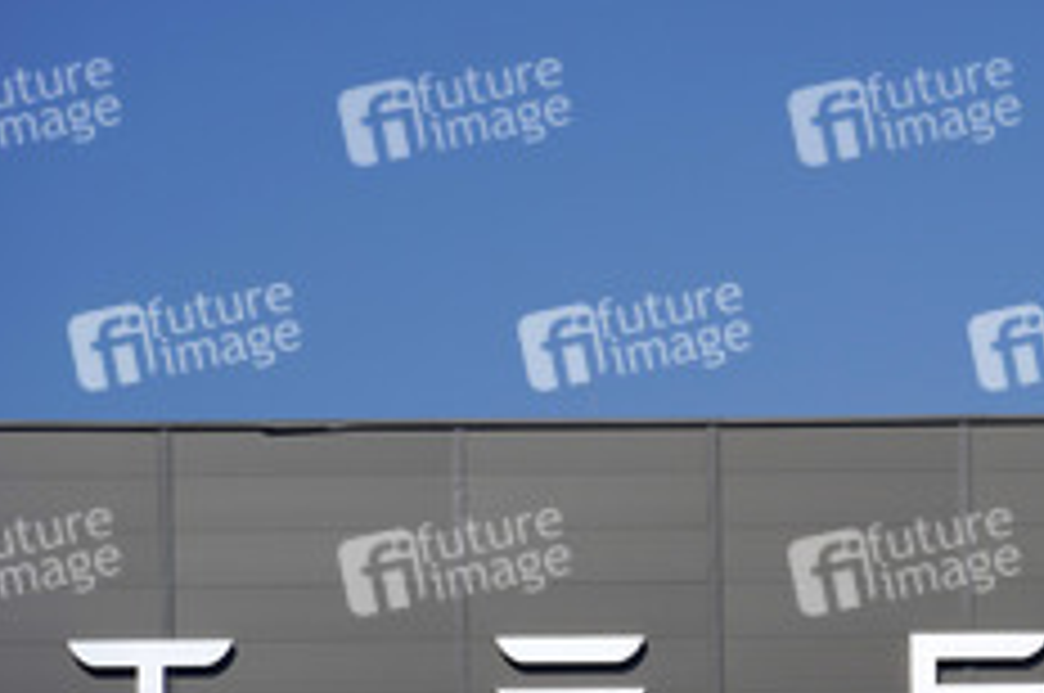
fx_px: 9759
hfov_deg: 6.1
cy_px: 225
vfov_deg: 4.1
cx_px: 965
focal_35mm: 337
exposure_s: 1/1250
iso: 100
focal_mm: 173
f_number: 7.1
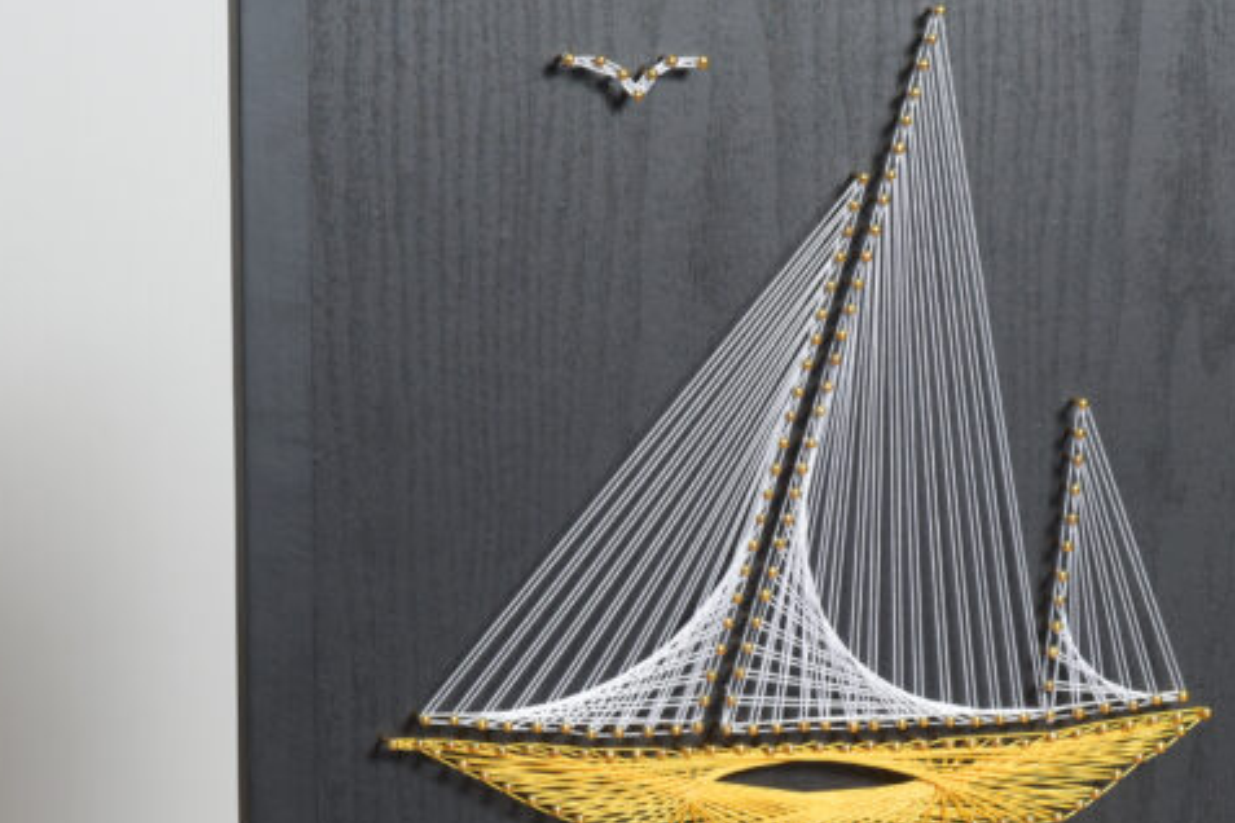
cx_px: 769
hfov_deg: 9.6
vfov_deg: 6.4
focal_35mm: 214
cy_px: 346
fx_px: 7341
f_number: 6.3
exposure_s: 1/125
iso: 200
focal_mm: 85
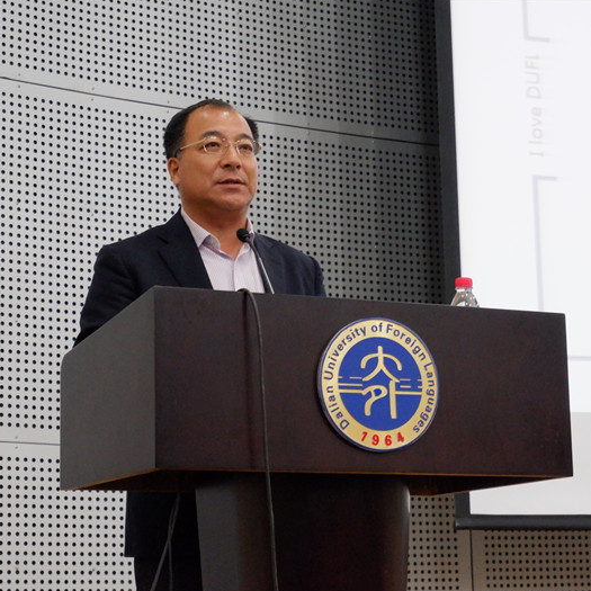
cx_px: 275
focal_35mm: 88
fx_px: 1700
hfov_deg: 19.7
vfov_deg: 19.7
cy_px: 296
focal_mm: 45
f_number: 5.6
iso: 6400
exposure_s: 1/110
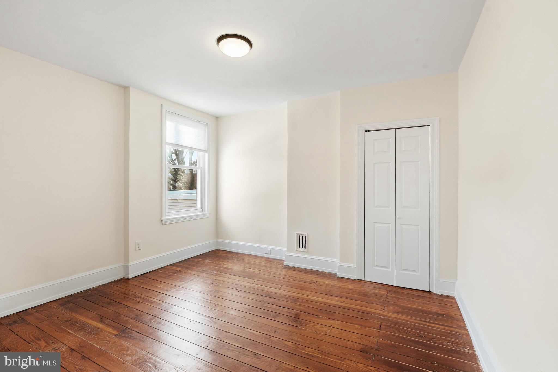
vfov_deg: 73.7
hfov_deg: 96.7
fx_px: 248
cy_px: 186
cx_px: 279
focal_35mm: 16
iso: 125
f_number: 8
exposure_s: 1/160
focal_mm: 16
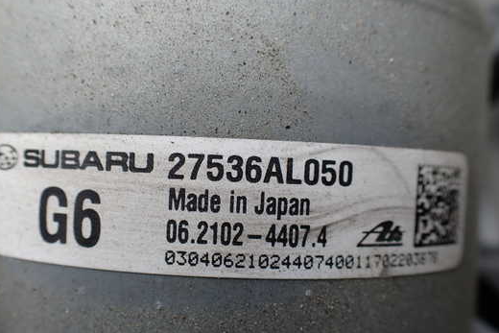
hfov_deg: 52.9
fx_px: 499
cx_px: 214
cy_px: 189
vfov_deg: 36.8
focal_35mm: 36
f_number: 3.2
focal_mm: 5.4
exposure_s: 1/320
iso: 100
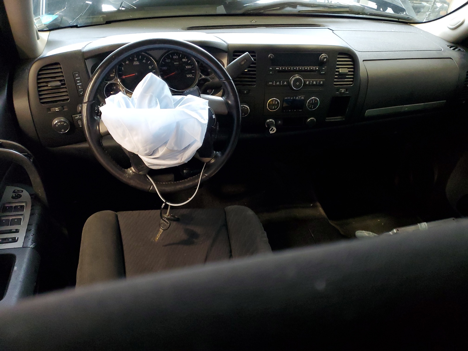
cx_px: 234
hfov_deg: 67.3
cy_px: 176
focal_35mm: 26
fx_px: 352
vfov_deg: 53.1
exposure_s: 1/60.2
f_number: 1.5
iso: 294
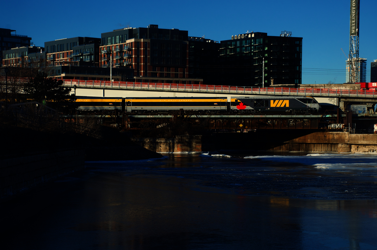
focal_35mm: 78
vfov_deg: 17.4
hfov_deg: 26.0
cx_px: 188
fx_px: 815
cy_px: 125
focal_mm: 52
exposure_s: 1/640
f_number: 8
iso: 250
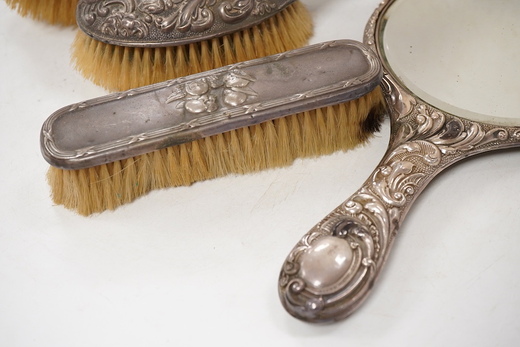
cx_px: 260
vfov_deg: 29.9
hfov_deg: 43.6
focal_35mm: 45
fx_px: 650
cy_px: 174
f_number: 8
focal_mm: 30
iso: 1250
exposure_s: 1/125
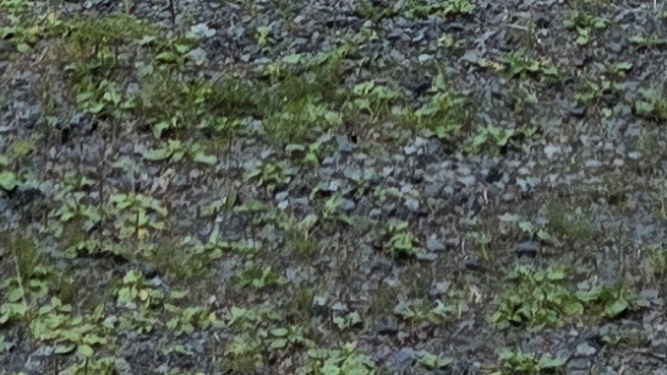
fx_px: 3253
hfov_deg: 11.7
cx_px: 284
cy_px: -1164
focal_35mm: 184
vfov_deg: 5.6
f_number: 1.8
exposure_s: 1/1946
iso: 80
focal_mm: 5.4
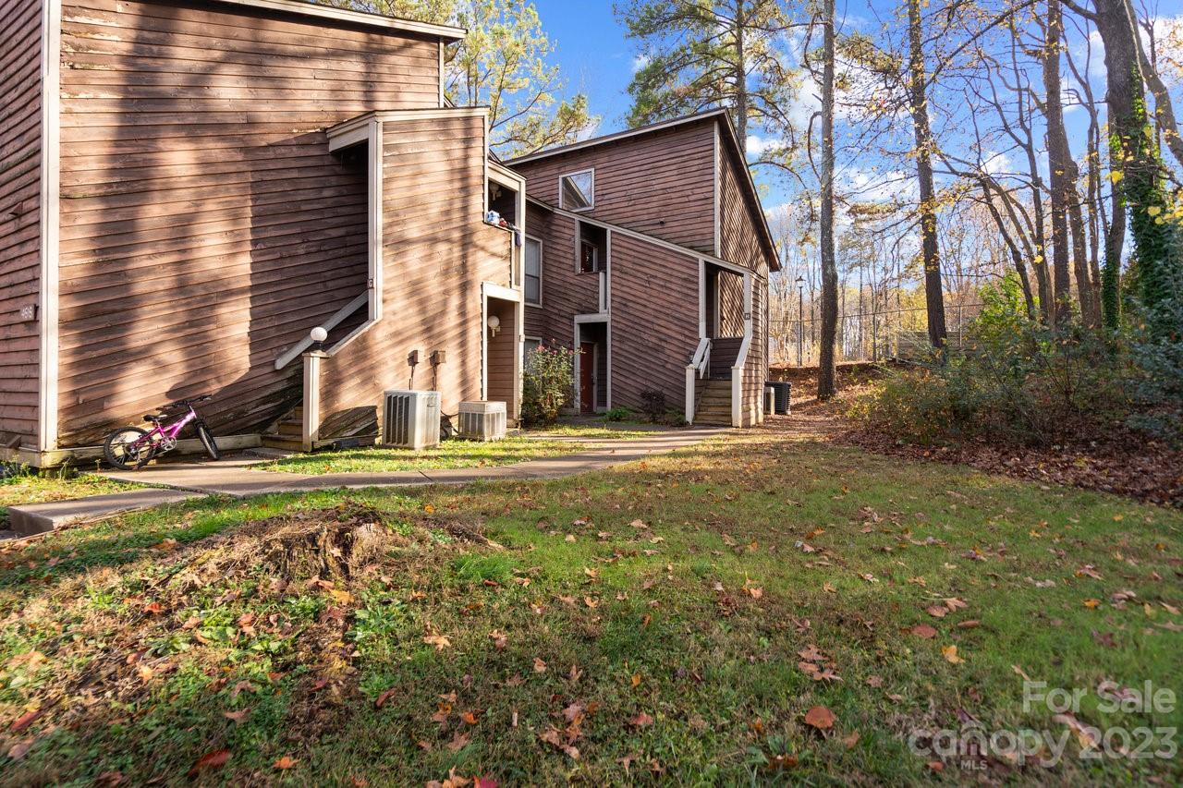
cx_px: 592
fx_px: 526
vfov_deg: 73.7
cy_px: 394
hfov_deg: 96.7
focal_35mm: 16
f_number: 5
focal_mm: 16
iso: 100
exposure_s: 1/80
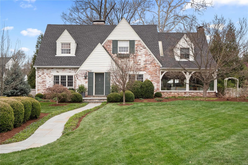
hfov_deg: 55.8
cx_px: 124
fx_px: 234
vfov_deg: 38.9
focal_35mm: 34
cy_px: 82
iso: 400
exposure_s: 1/200
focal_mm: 17
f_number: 8
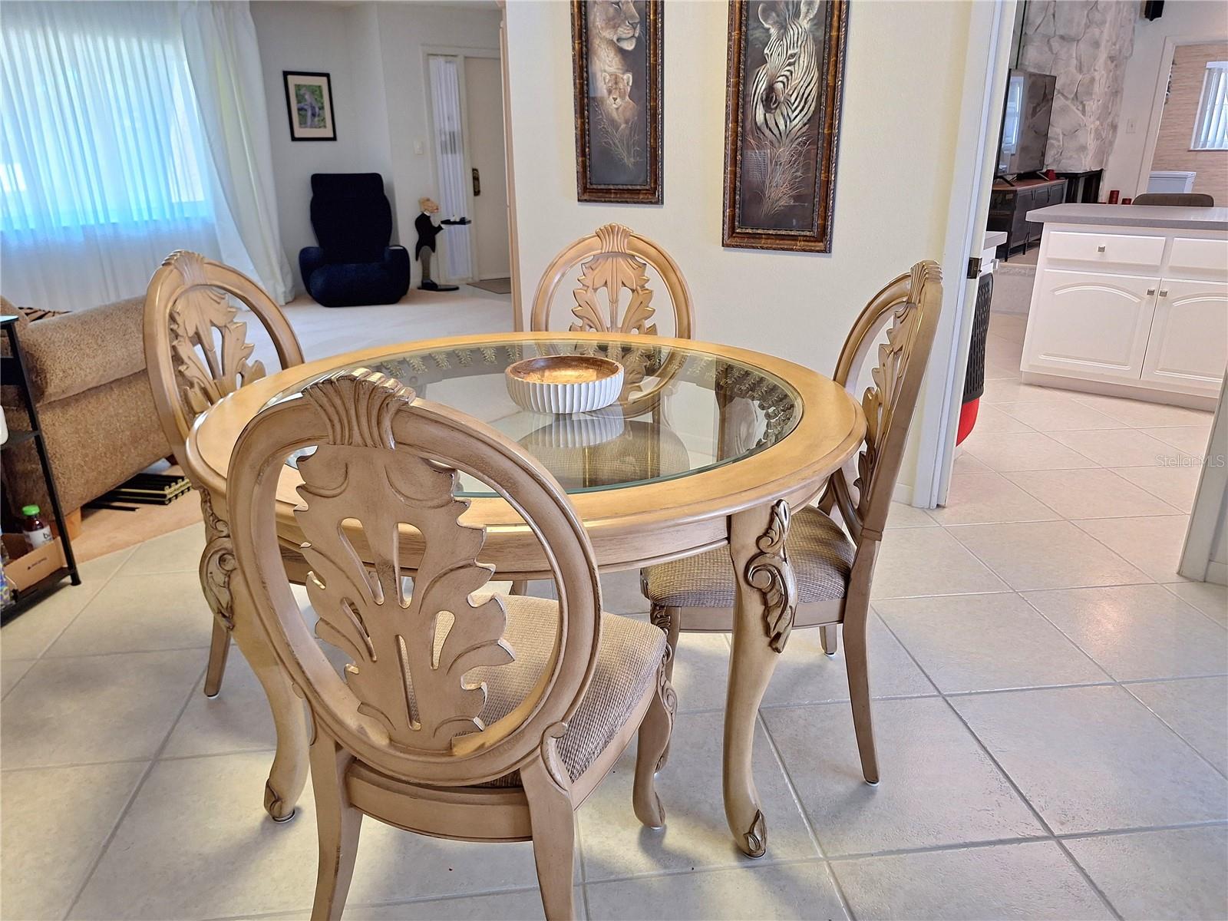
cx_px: 614
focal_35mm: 23
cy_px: 460
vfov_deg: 58.9
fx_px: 816
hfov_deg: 73.9
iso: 100
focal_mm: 5.54
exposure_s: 1/40
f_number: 1.8
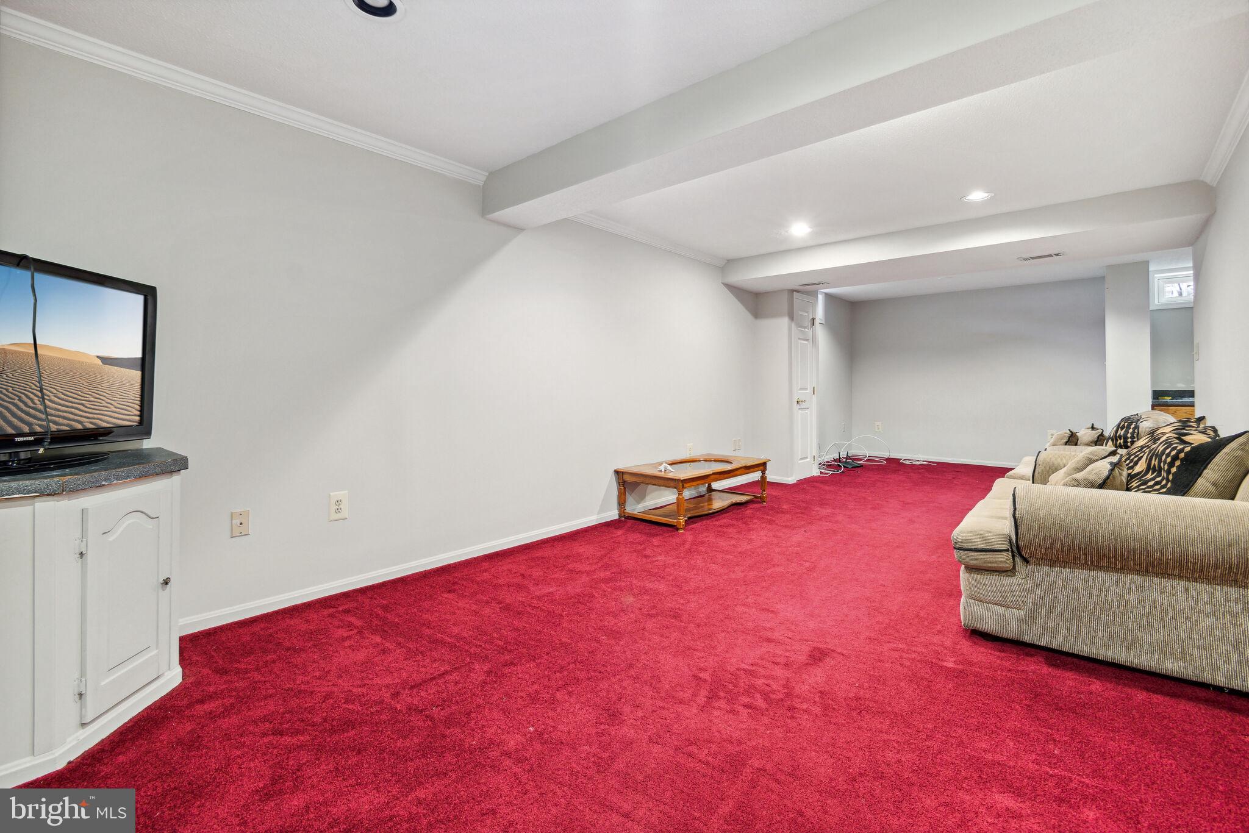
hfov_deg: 100.4
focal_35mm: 15
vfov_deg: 77.3
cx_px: 624
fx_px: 520
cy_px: 416
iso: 200
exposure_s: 1
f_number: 9
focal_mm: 10
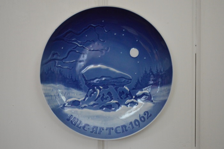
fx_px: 392
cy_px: 74
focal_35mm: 63
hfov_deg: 31.9
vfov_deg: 21.5
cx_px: 112
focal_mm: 42
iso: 3200
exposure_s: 1/30
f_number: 5.3
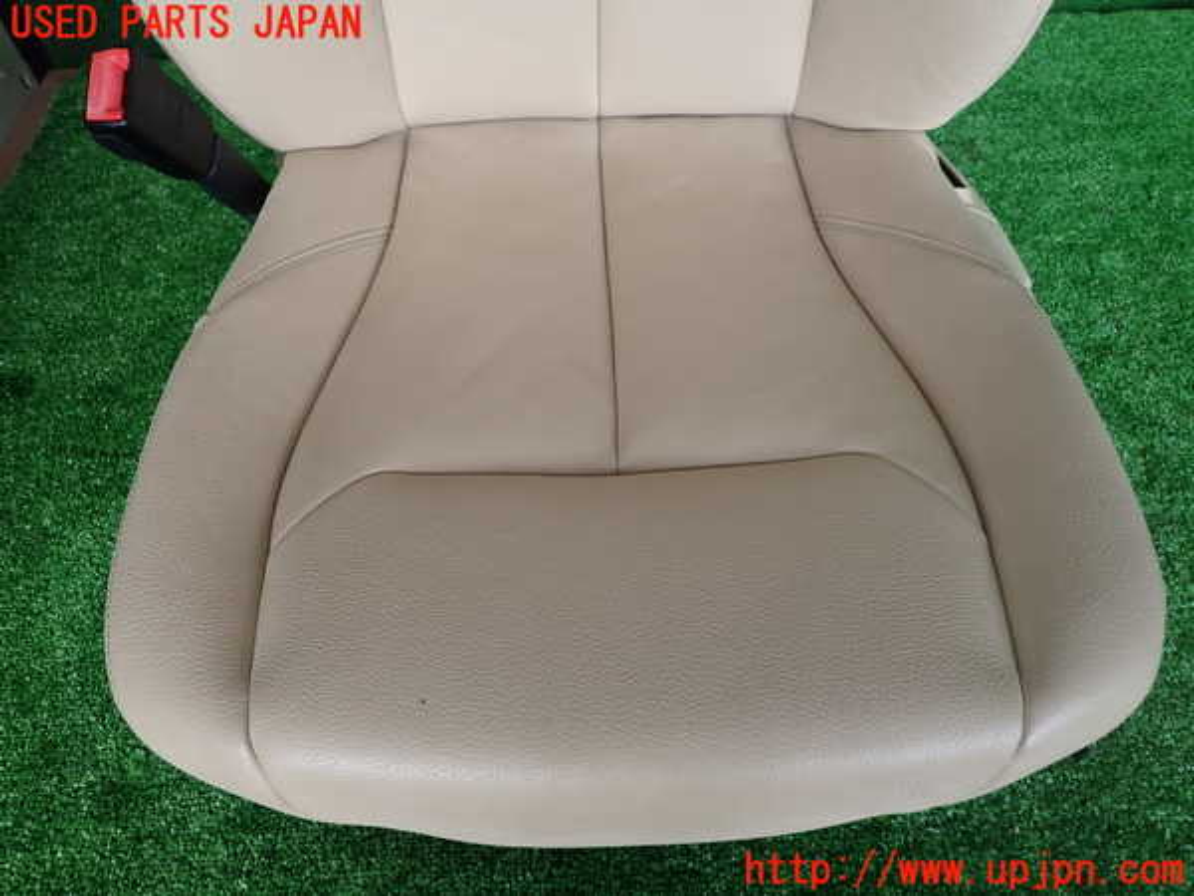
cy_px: 448
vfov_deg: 54.9
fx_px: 862
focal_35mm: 25
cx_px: 597
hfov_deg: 69.4
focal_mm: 4.5
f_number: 2
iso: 100
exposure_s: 1/200
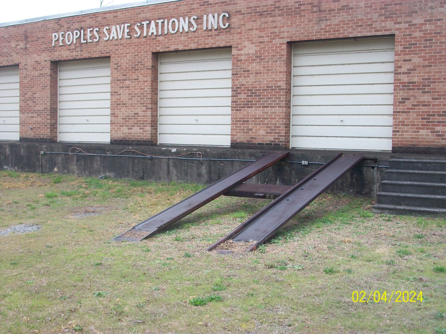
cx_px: 223
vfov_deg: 34.4
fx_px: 541
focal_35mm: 42
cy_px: 167
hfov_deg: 44.8
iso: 80
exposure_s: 1/400
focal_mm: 7.1
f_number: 3.2
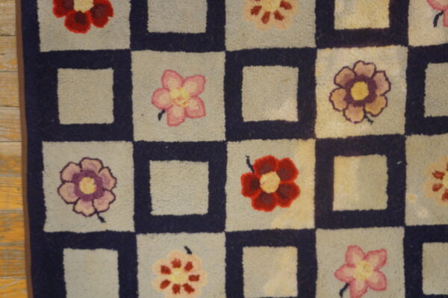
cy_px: 149
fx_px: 410
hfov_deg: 57.3
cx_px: 224
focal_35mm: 33
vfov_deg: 39.9
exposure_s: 1/60
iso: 1600
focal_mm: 22
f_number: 4
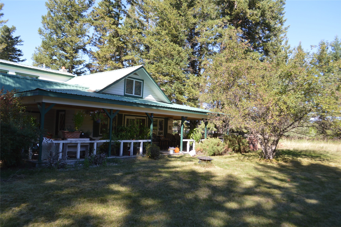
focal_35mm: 27
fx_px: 256
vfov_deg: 47.8
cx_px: 170
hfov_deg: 67.4
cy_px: 114
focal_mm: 18
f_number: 5.6
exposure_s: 1/125
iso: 100
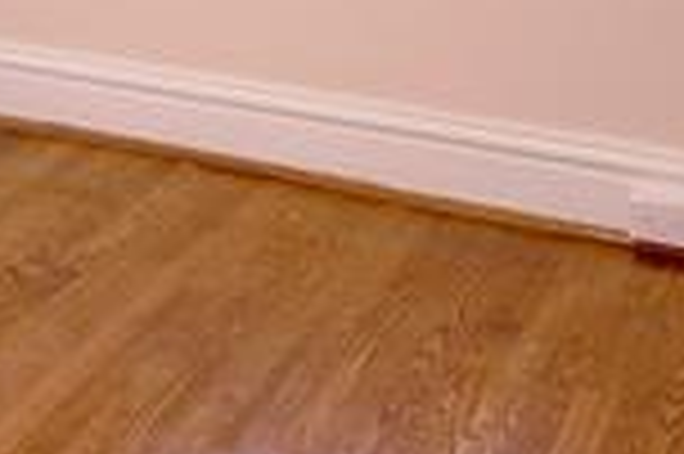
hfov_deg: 21.5
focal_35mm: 86
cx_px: -198
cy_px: -436
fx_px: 1633
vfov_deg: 13.7
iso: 800
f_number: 4.5
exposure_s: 1/13
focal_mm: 8.5
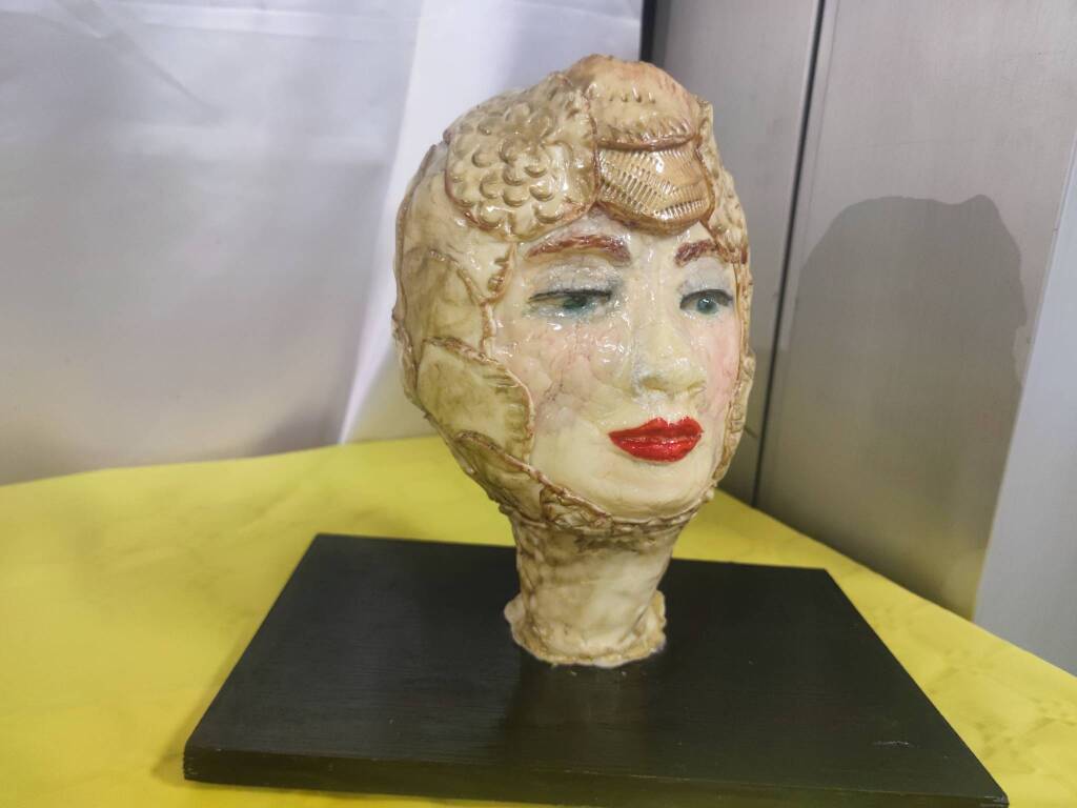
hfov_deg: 71.6
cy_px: 404
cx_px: 538
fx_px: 747
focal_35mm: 24
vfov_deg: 56.8
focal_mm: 6.72
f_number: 1.69
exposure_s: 1/100
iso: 518
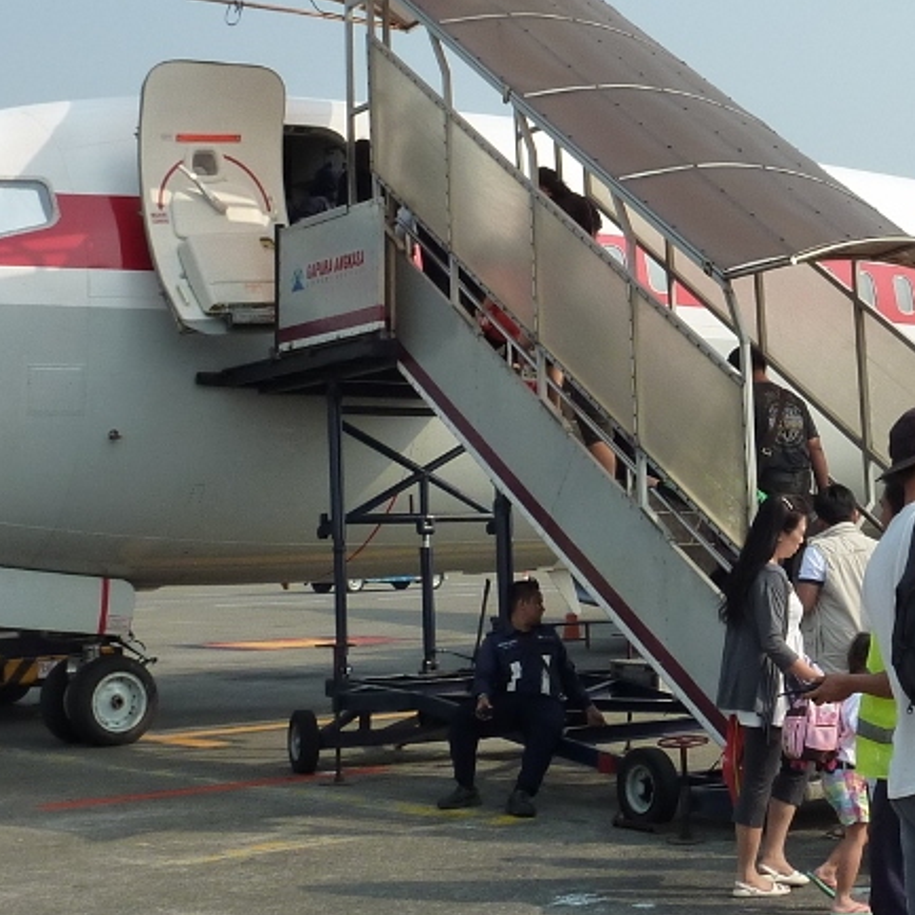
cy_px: 397
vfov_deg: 25.7
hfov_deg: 25.2
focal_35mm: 67
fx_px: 2004
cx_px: 769
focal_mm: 4.7
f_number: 5
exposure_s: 1/500
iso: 125
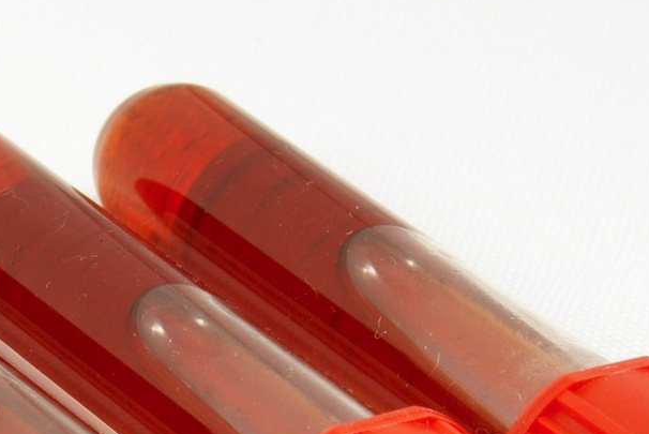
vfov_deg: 2.2
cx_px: 32
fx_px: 11293
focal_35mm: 626
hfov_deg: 3.3
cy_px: 436
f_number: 22
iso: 100
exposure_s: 4
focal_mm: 150
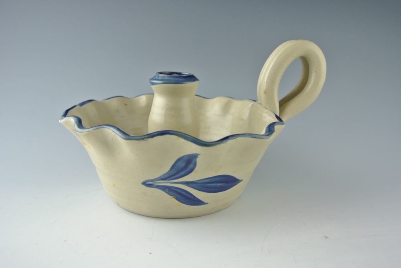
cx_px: 200
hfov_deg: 58.7
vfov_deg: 41.2
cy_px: 134
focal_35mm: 32
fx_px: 357
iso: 400
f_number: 3.8
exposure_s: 1/100
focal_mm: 12.2
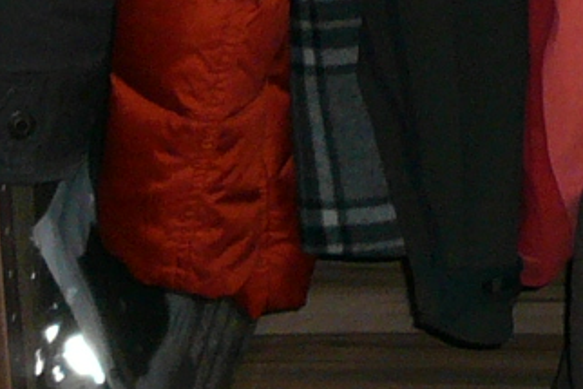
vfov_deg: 7.0
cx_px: 558
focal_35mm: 185
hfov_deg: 11.0
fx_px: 2997
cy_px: -586
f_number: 2.8
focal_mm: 4.6
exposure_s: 1/30
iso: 100
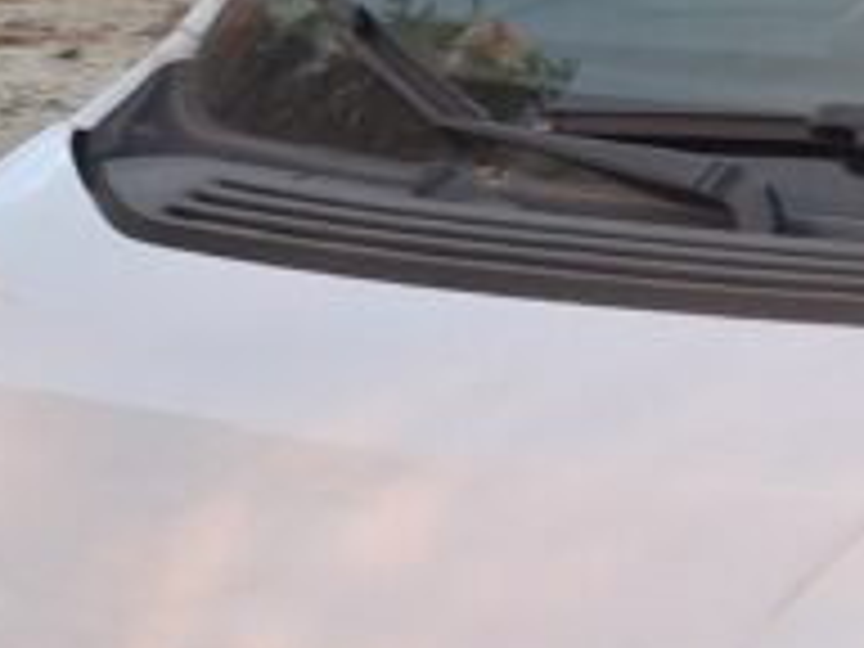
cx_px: 1912
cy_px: 634
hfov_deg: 10.5
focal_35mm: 167
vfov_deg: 8.8
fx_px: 4168
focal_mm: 4.69
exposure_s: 1/122
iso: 32
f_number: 1.8
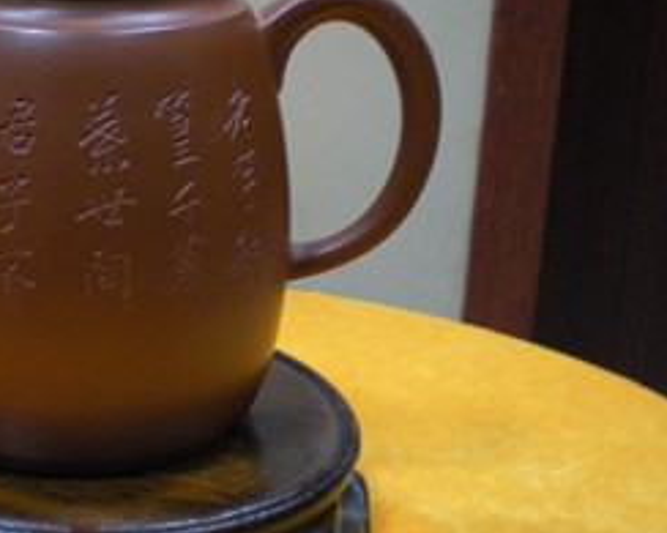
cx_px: 85
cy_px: 217
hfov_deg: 24.5
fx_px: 1500
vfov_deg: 20.1
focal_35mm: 76
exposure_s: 1/8
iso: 347
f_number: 3.1
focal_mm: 6.3
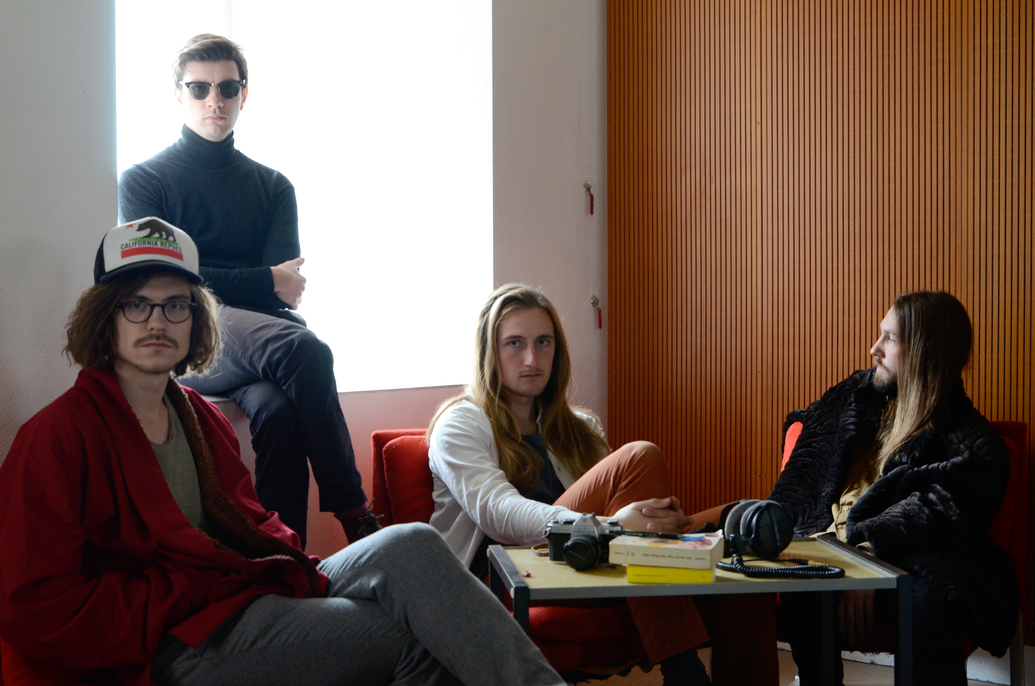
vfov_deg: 25.6
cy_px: 343
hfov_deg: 37.9
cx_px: 518
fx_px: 1506
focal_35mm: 52
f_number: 6.3
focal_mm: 35
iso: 800
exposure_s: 1/8
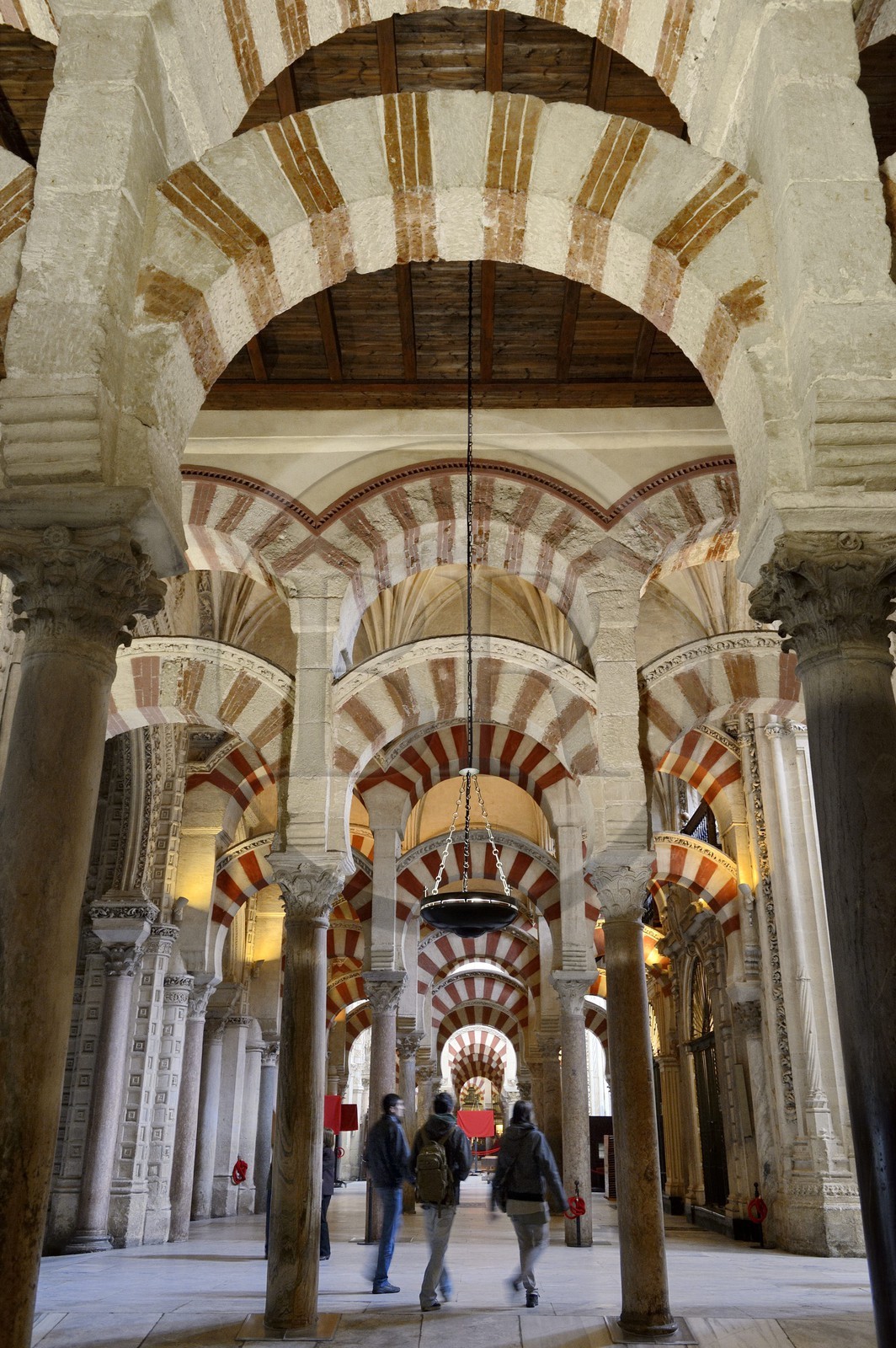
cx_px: 448
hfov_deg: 42.3
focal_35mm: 31
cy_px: 674
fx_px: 1159
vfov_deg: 60.3
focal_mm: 31
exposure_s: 1/13
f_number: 5.6
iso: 1600
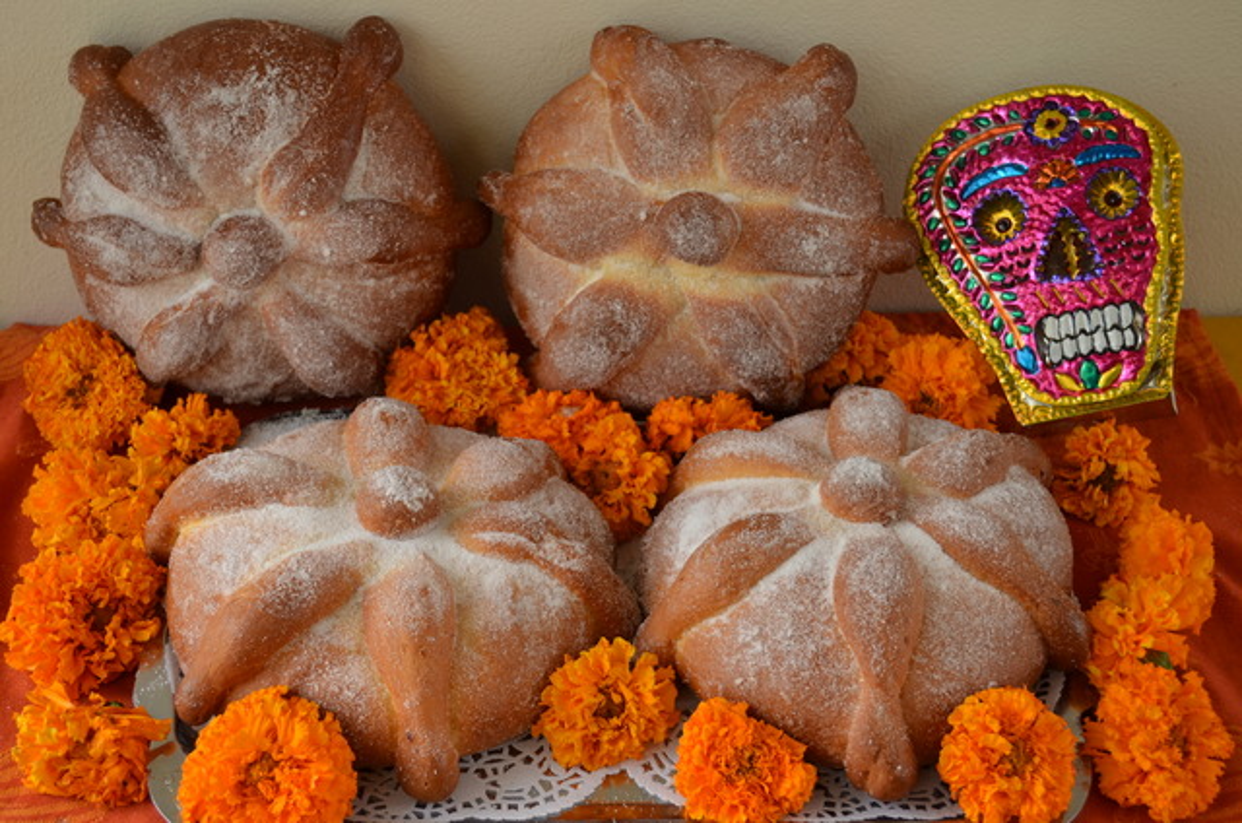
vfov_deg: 28.0
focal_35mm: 48
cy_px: 412
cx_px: 621
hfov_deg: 41.2
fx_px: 1653
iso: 250
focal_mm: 32
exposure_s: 1/50
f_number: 5.6
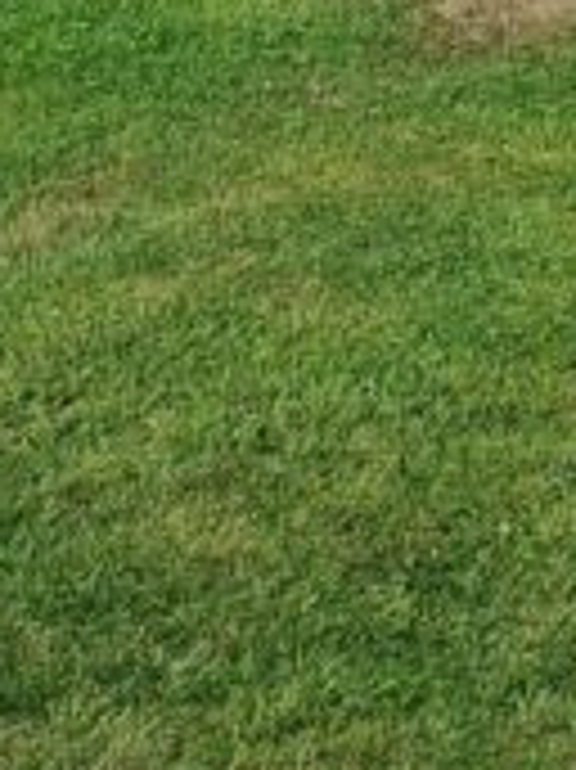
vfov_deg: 11.8
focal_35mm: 156
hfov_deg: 8.4
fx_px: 3465
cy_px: -540
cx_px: 1530
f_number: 1.8
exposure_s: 1/2824
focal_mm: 5.4
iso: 50
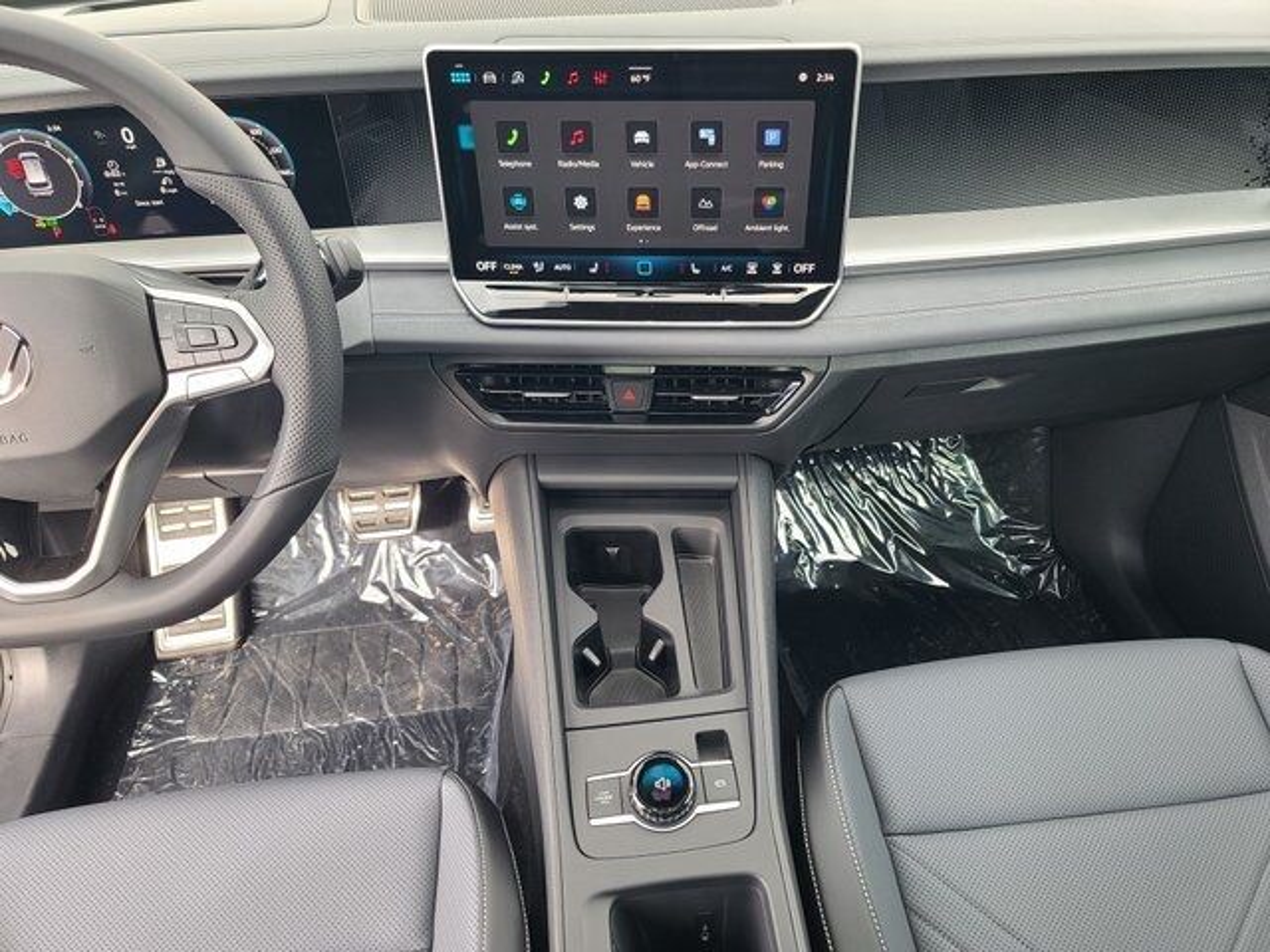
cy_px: 476
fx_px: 917
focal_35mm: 25
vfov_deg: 54.9
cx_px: 635
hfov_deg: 69.4
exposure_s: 1/60
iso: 50
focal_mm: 7
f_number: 1.8
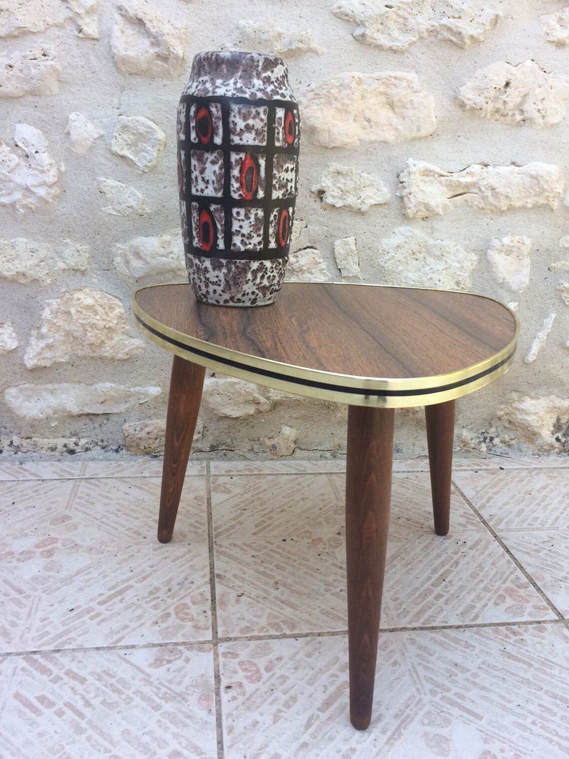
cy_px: 357
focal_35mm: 31
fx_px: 680
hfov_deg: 45.4
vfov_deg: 58.3
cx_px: 298
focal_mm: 4.15
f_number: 2.2
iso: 32
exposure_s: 1/202
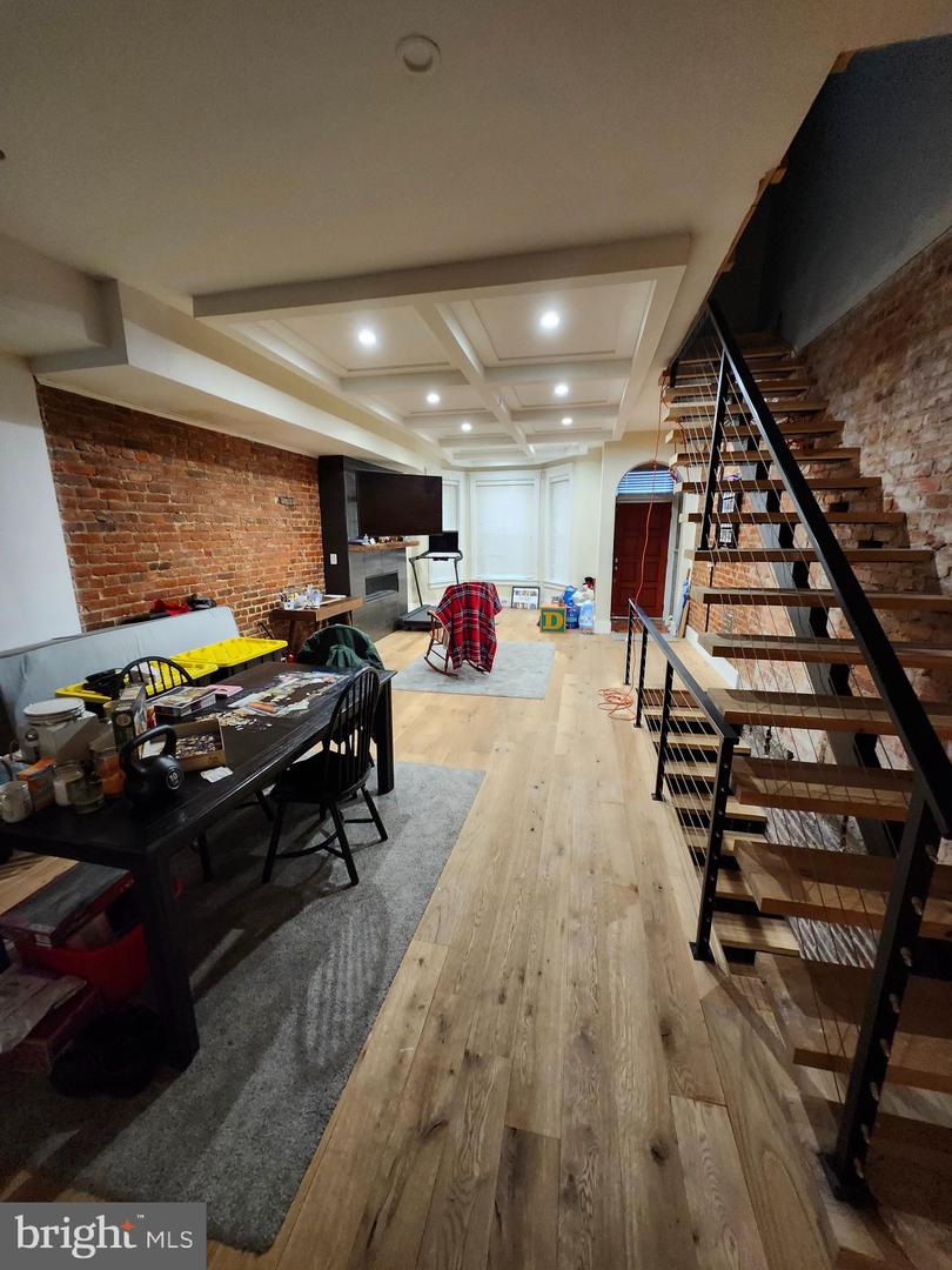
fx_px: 477
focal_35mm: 13
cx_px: 476
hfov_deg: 89.9
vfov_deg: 106.2
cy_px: 635
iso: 500
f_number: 2.2
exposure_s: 1/30
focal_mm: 1.74
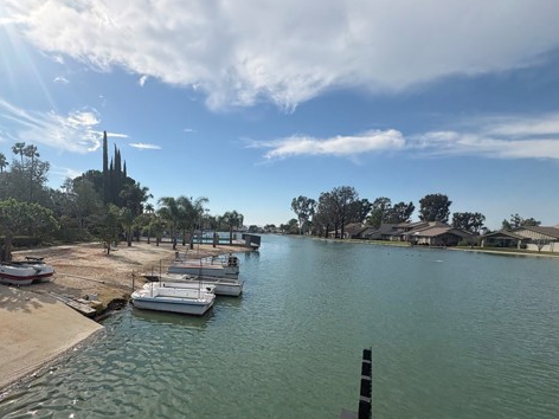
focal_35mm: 19
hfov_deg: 82.6
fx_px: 307
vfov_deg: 67.9
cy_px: 253
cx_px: 201
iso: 50
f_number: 2.2
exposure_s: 1/2985
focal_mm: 2.22
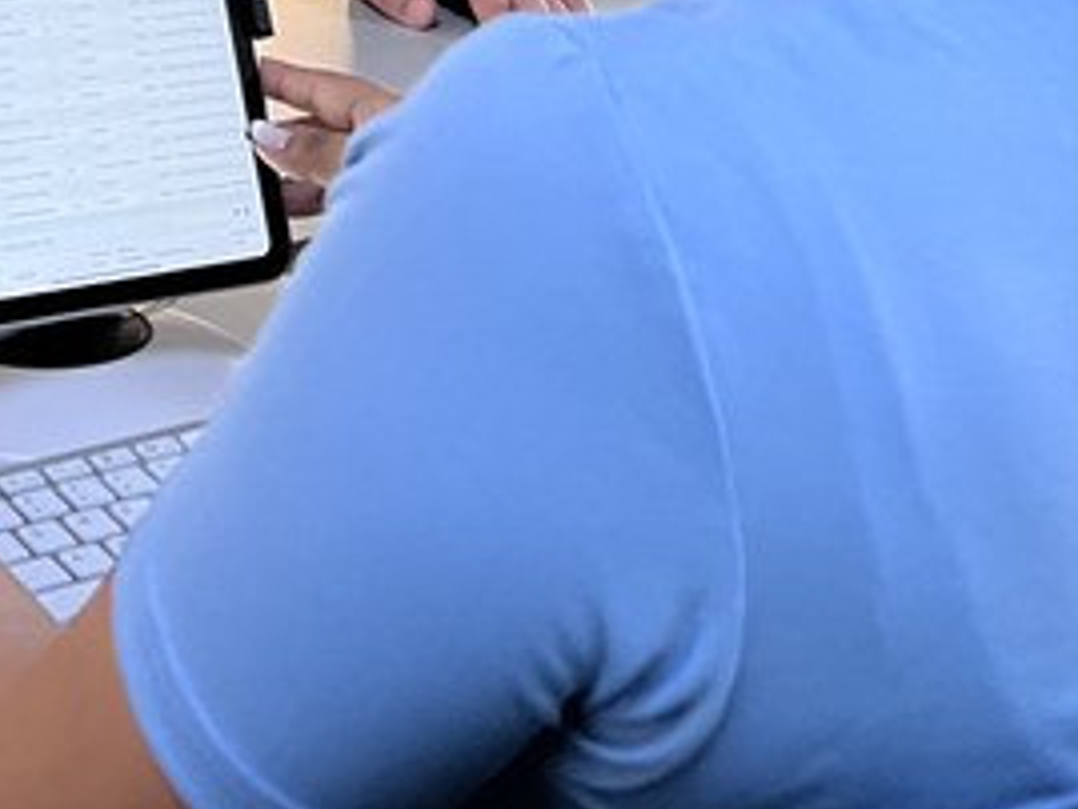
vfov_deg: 13.3
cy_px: -697
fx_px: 3084
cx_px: 0
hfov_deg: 19.3
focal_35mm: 99
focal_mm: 5.7
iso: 80
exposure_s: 1/50
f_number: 1.5
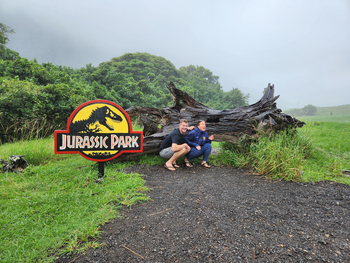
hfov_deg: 73.9
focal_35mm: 23
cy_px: 132
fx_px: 233
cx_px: 175
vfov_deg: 58.9
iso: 20
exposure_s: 1/193
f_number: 1.8
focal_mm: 5.4
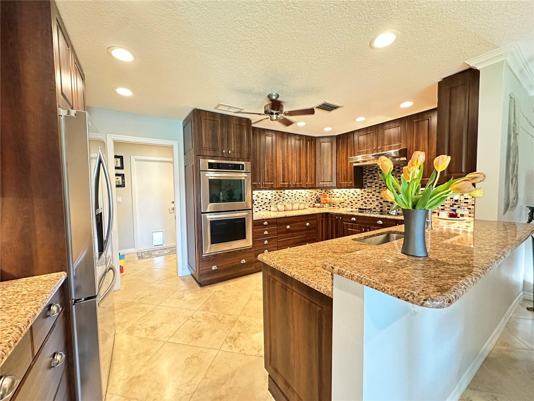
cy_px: 200
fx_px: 216
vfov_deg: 85.7
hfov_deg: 102.1
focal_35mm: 14
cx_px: 267
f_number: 2.2
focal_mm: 2.22
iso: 1000
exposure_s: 1/60
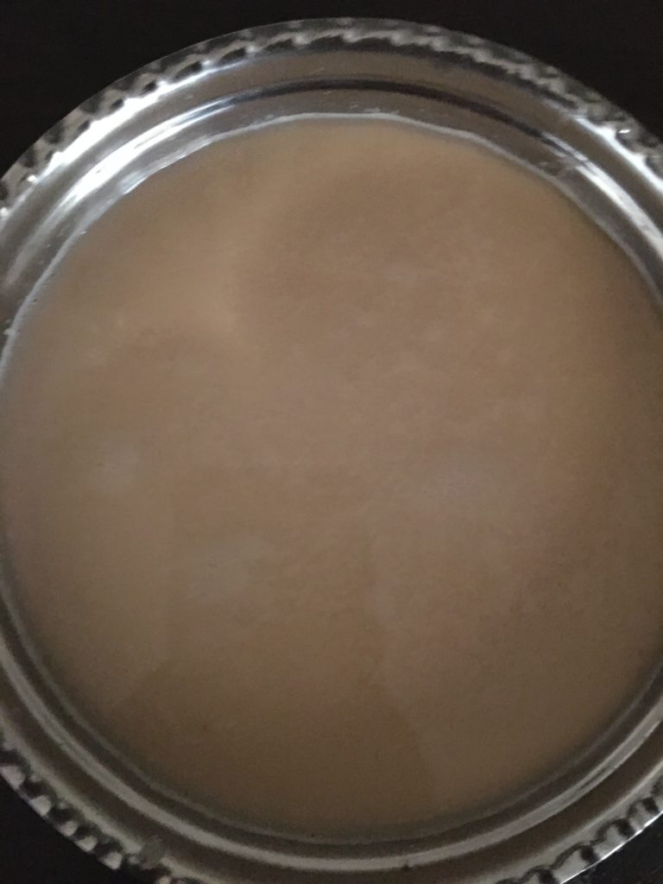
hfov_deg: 48.2
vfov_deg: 61.7
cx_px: 332
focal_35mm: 29
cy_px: 442
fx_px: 741
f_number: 2.2
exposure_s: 1/4
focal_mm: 4.15
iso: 250
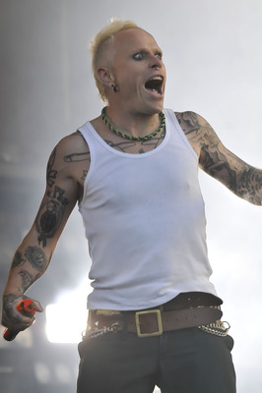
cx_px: 131
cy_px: 196
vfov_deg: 8.6
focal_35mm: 240
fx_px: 2624
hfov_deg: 5.7
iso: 400
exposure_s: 1/250
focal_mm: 160
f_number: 3.2
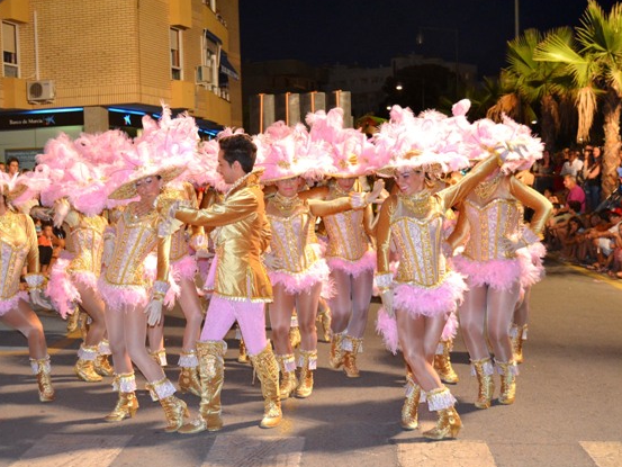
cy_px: 236
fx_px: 899
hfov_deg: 38.1
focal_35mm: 50
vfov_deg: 29.1
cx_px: 281
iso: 1250
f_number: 4.2
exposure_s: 1/60
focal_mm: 30
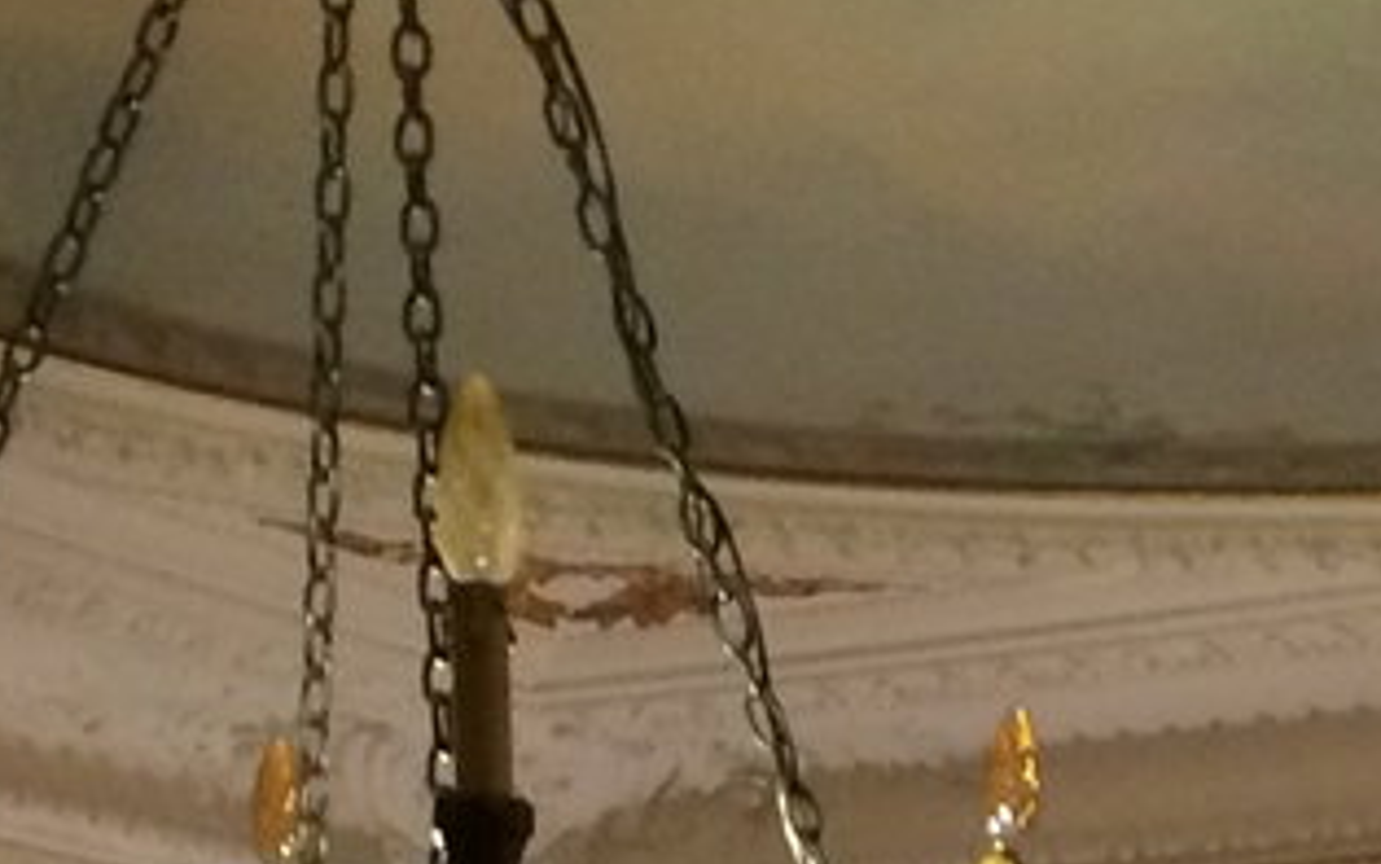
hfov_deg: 13.1
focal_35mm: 156
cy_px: 2009
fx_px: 5872
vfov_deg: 7.9
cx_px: 1556
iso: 250
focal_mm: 4.15
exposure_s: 1/33
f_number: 2.2
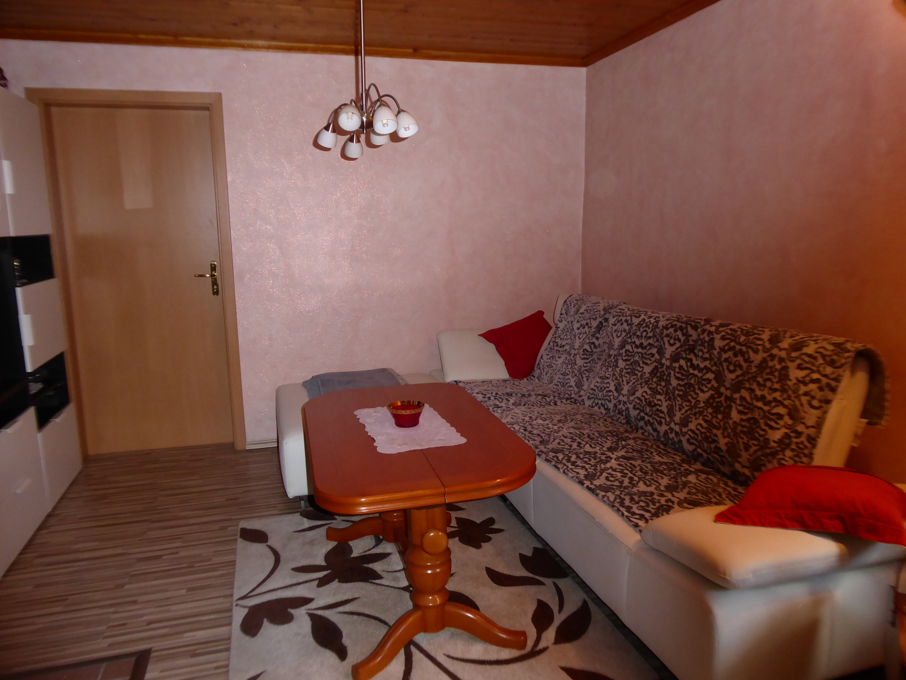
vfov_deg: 54.9
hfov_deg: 69.4
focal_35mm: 25
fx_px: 654
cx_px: 453
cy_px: 340
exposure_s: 1/60
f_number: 3.3
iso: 320
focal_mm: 4.3
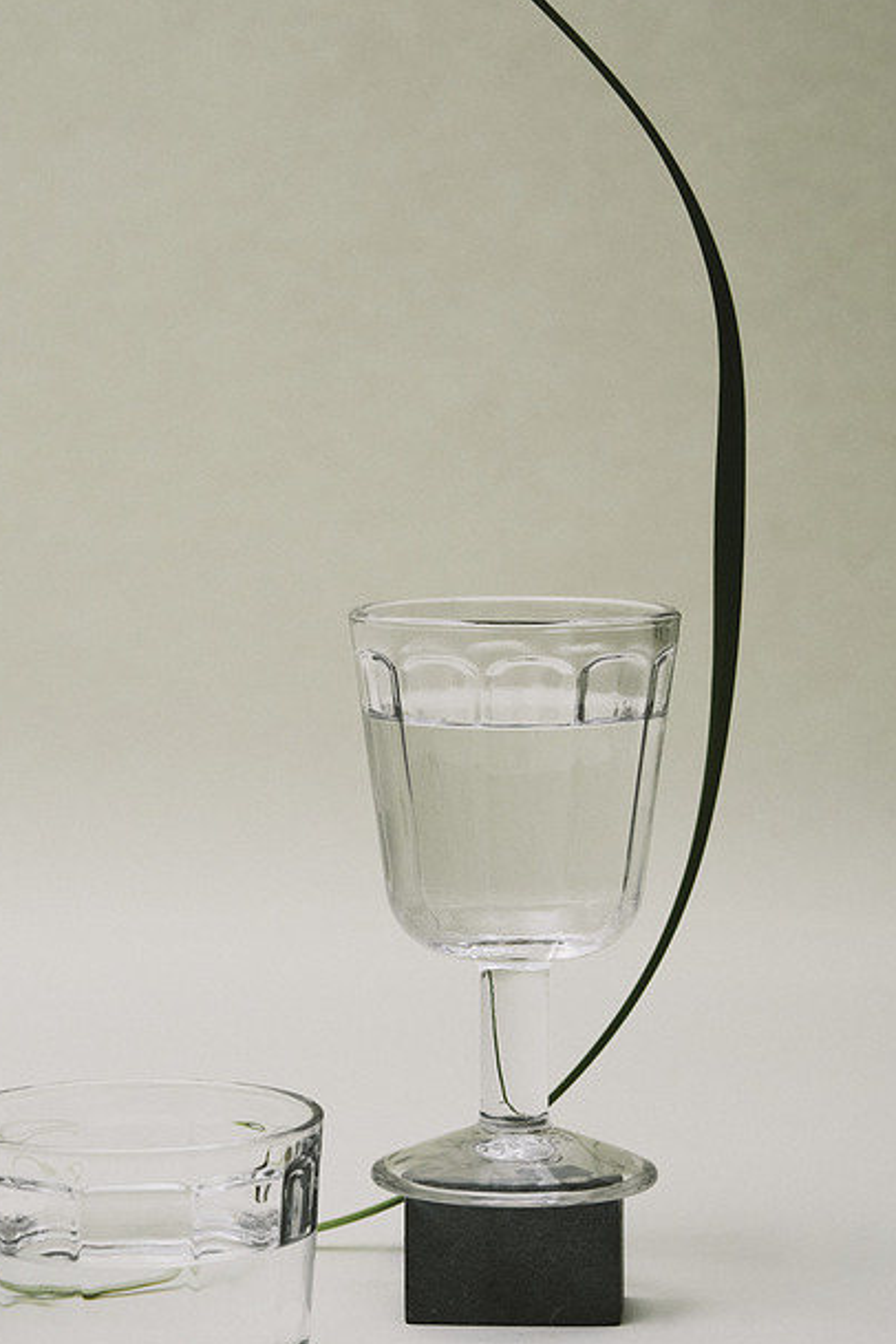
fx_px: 4517
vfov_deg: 16.9
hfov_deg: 11.3
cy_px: 718
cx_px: 358
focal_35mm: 121
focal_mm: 85
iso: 1000
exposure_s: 1/250
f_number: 10
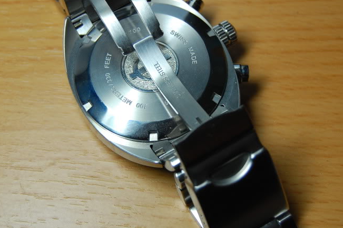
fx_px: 943
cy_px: 105
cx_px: 163
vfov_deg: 13.8
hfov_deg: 20.6
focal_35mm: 99
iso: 400
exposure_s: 1/125
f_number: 5.3
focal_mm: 42
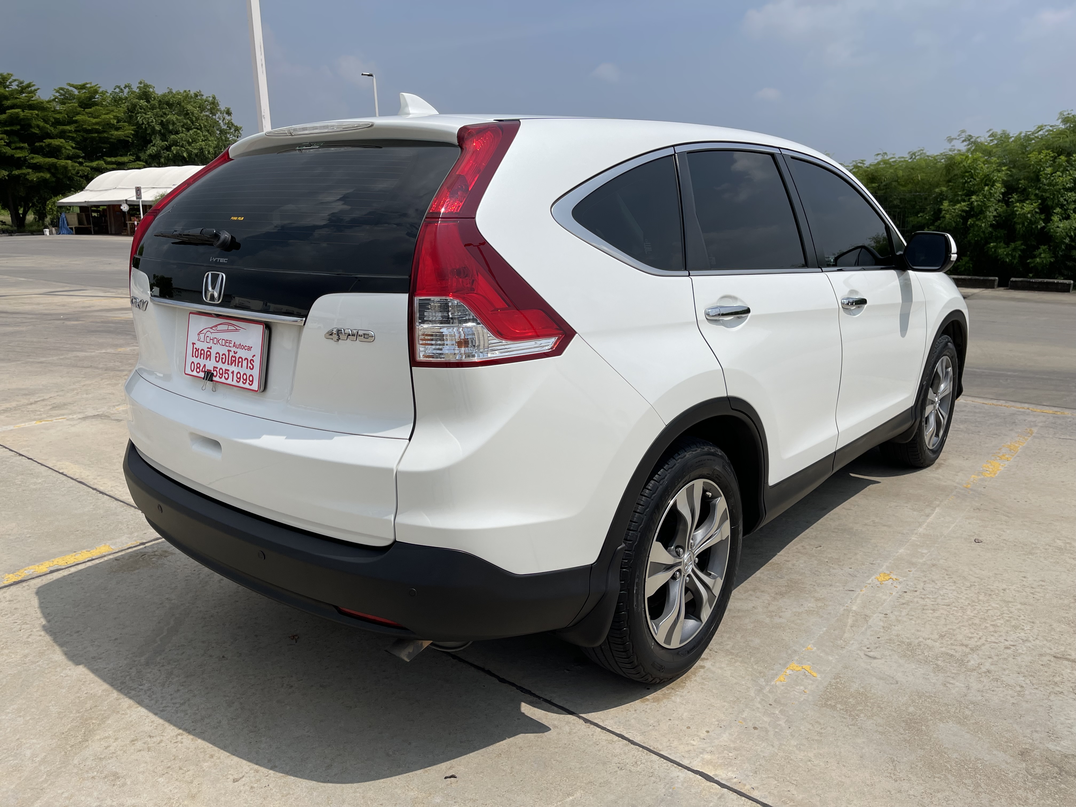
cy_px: 404
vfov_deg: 53.1
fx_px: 808
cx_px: 538
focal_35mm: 26
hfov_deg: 67.3
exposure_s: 1/10000
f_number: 1.6
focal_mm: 5.1
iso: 32
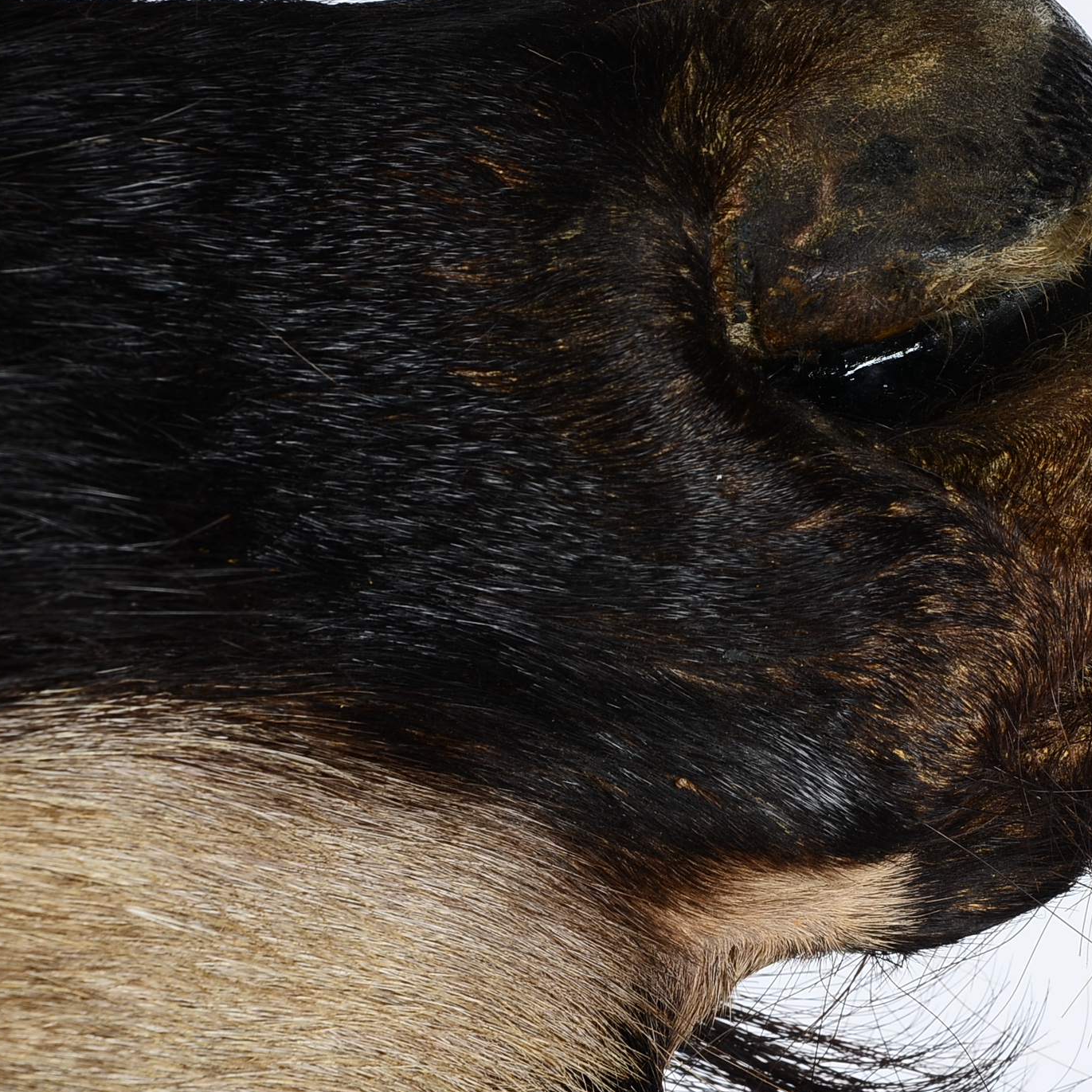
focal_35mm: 224
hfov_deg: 7.8
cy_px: 453
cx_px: 756
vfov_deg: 7.8
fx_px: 7995
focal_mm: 98
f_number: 13
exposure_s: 1/160
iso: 100
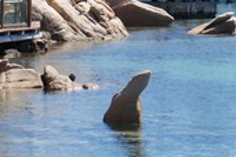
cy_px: 3
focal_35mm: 222
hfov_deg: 9.2
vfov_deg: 6.2
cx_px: 262
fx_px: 1457
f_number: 9
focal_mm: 55
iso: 200
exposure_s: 1/250
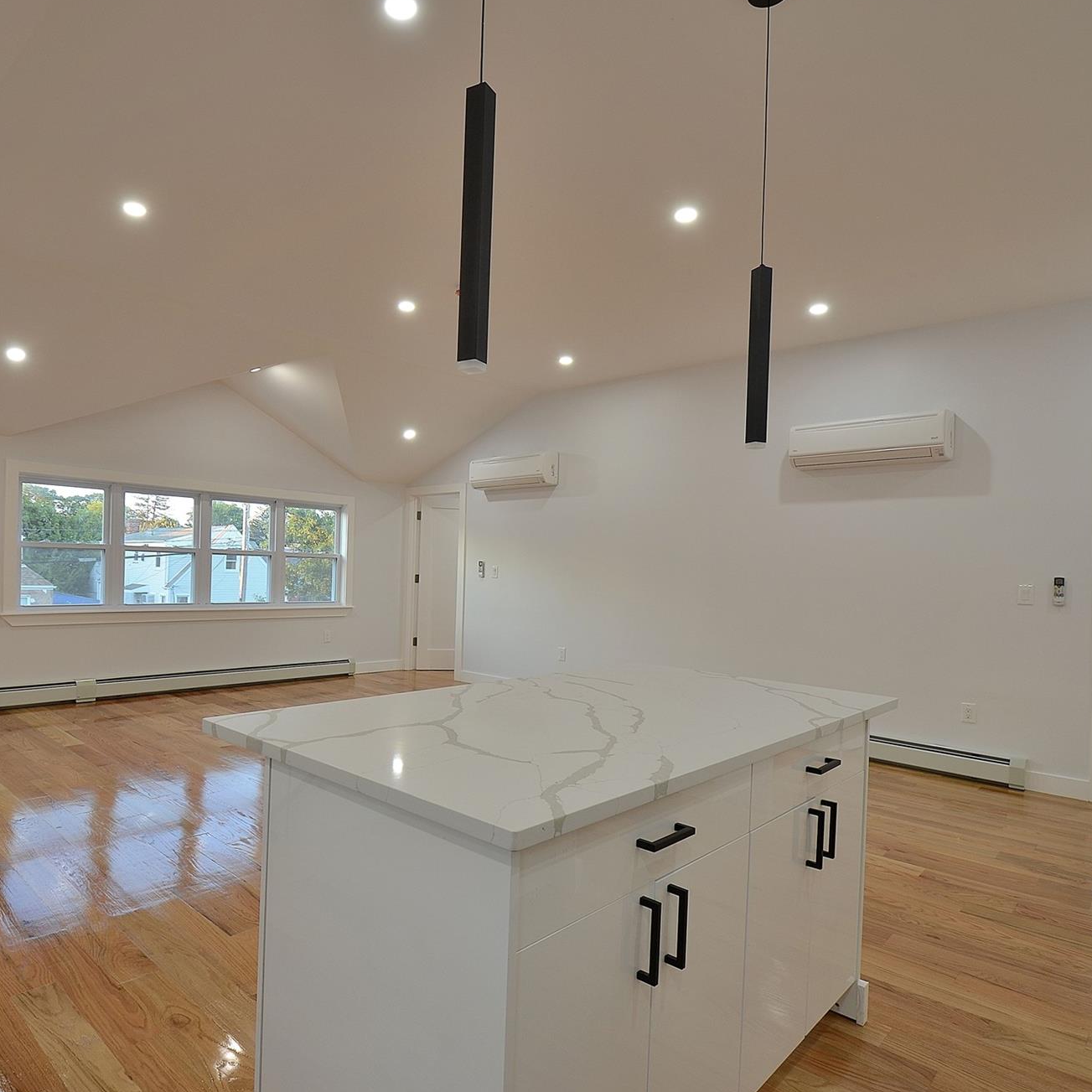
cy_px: 556
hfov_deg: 74.1
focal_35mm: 20
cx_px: 441
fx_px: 714
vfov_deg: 74.8
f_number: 7.1
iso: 100
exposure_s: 1/6
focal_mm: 10
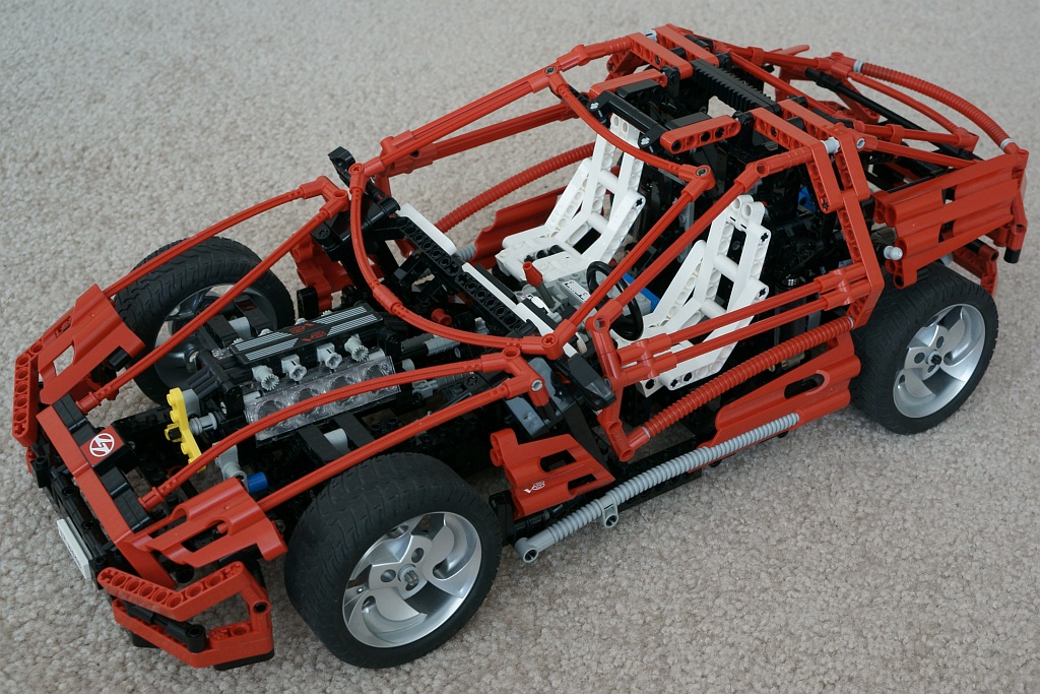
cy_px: 347
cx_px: 520
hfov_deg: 49.5
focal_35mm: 39
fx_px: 1127
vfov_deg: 34.2
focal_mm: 26
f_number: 7.1
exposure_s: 1/8
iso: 400
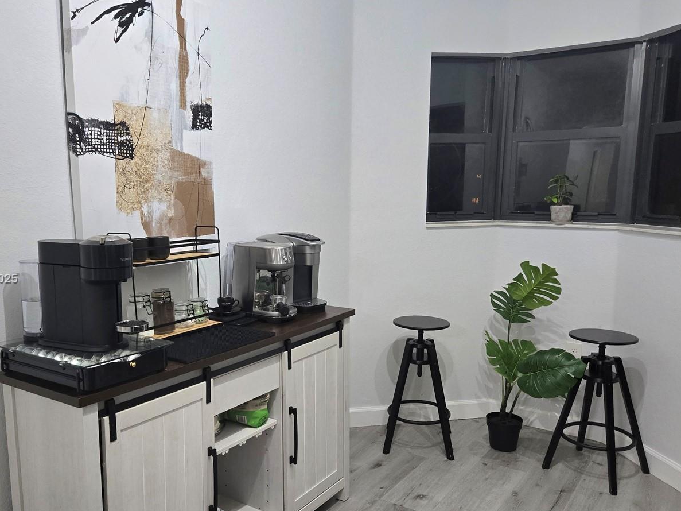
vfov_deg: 45.4
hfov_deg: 58.1
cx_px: 293
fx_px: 610
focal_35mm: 31
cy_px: 280
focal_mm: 5.4
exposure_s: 1/120
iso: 400
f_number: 1.8
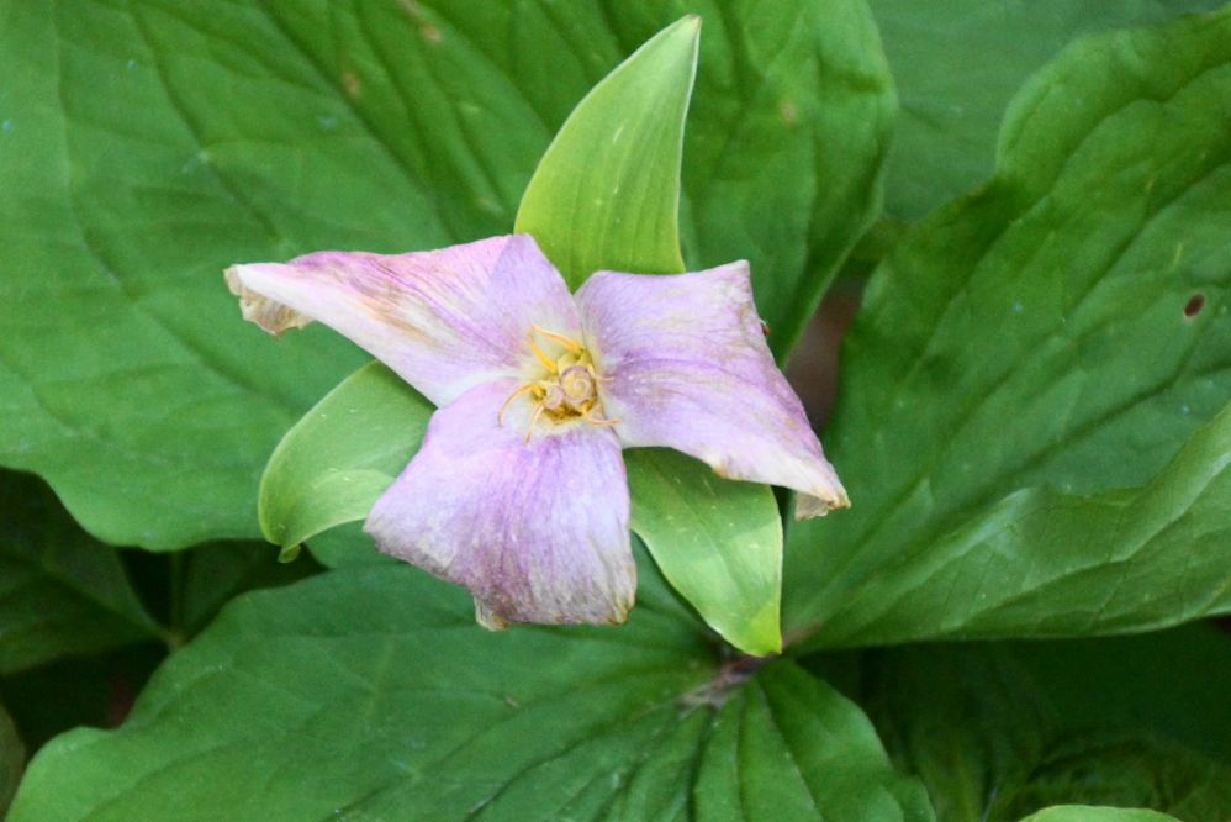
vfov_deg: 4.6
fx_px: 10261
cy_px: 411
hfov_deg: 6.9
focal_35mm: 300
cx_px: 616
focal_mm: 200
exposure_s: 1/250
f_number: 6.3
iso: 1600
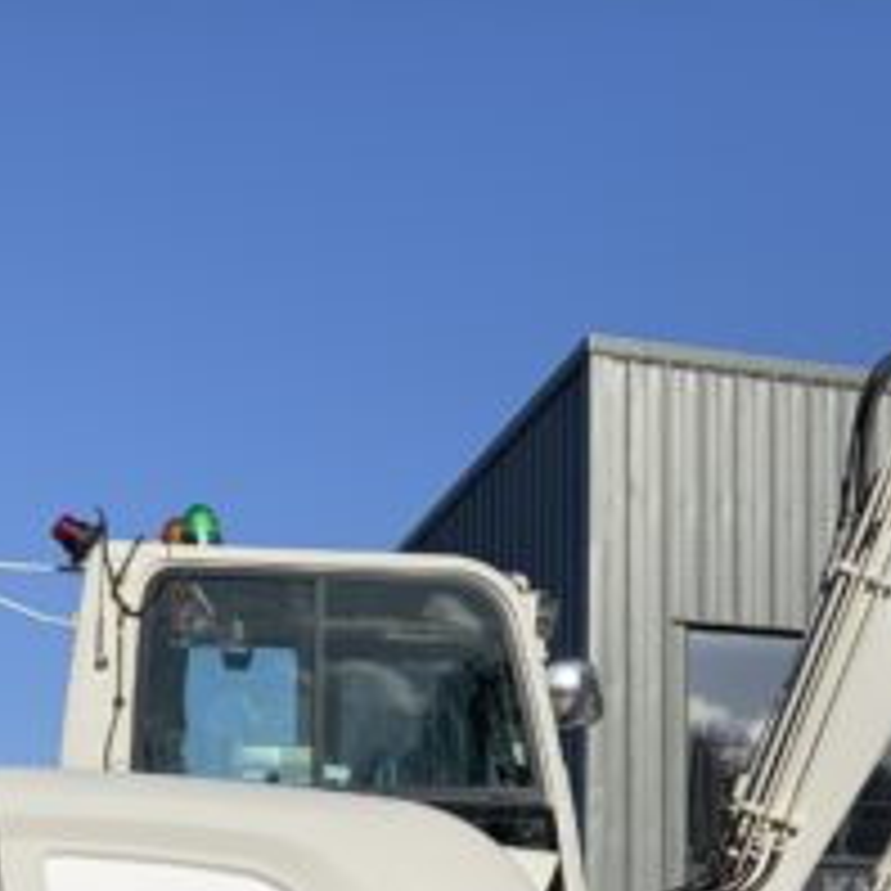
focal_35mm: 83
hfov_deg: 20.6
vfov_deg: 20.2
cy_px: 900
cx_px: 747
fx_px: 2417
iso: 16
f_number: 1.8
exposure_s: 1/2320
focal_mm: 3
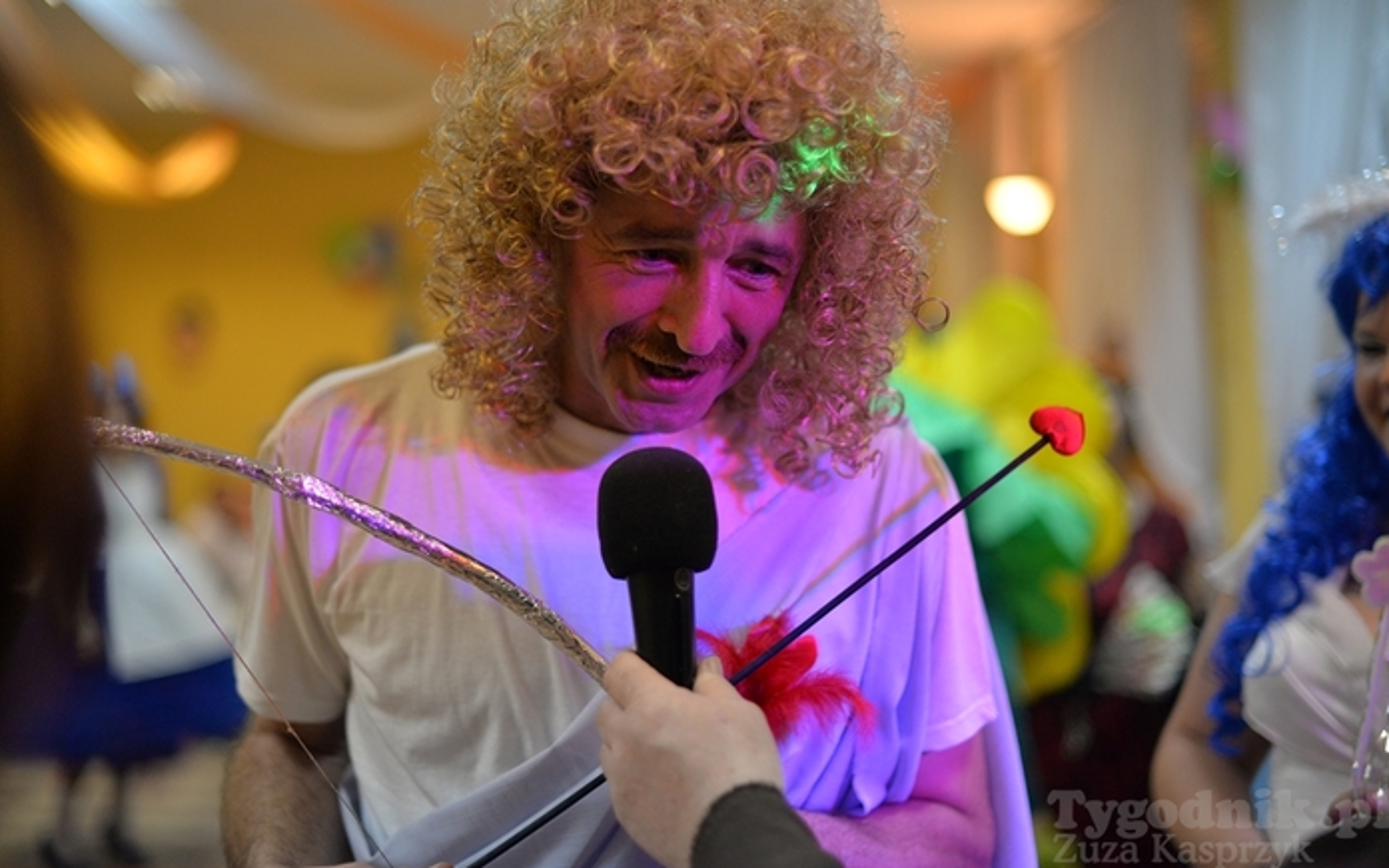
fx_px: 1968
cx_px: 698
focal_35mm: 52
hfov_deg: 38.9
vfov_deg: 24.9
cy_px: 411
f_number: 1.4
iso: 800
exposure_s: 1/500
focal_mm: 50
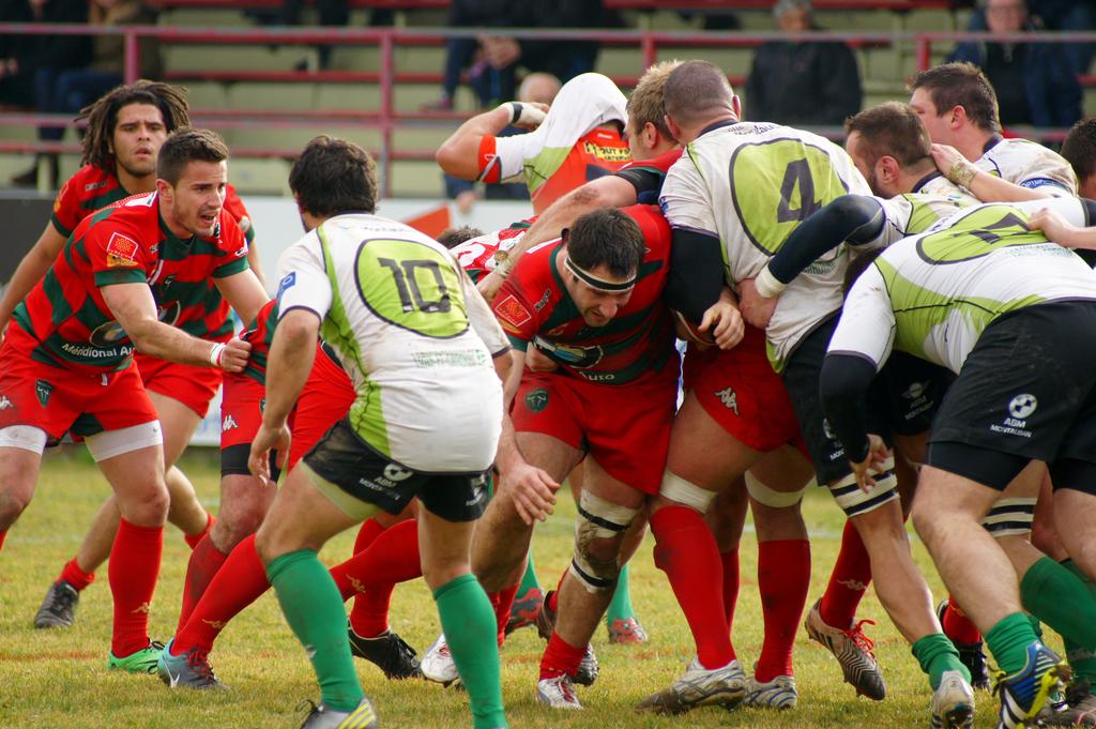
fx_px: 13689
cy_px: 364
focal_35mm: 450
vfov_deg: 3.1
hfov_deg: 4.6
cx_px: 548
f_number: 5.6
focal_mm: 300
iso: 400
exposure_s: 1/640
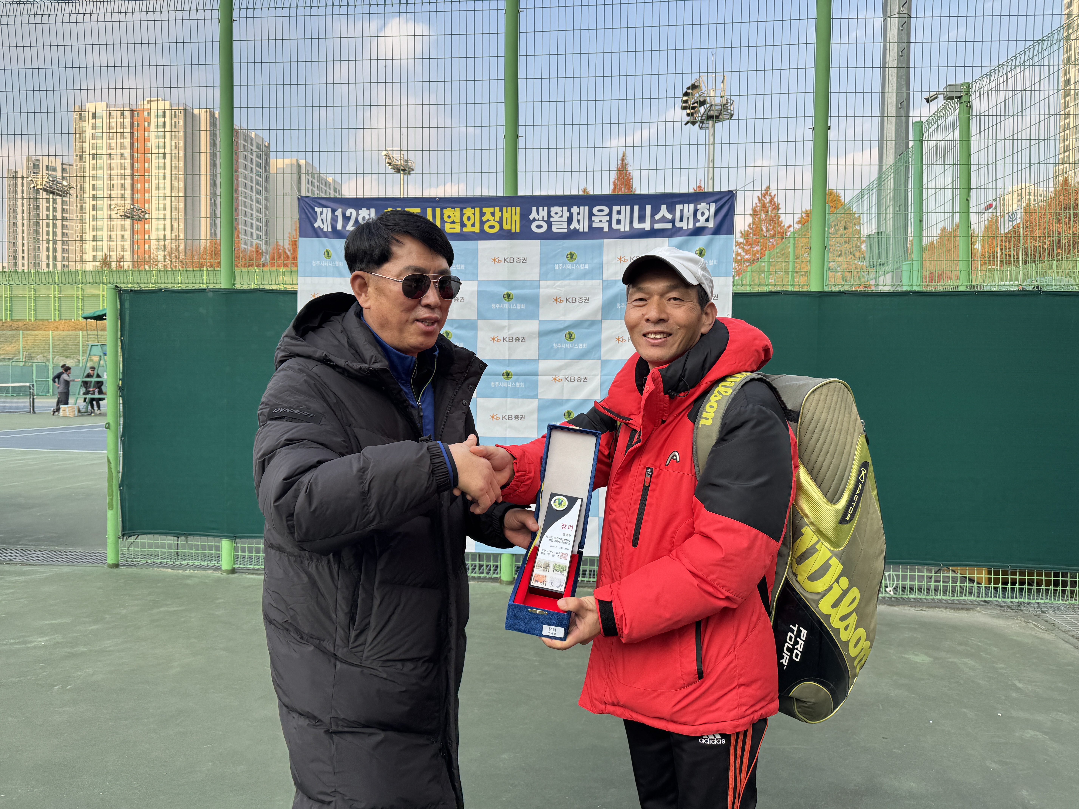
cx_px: 540
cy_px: 404
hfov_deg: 71.6
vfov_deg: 56.8
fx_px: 748
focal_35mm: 24
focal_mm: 6.76
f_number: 1.78
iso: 80
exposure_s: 1/765
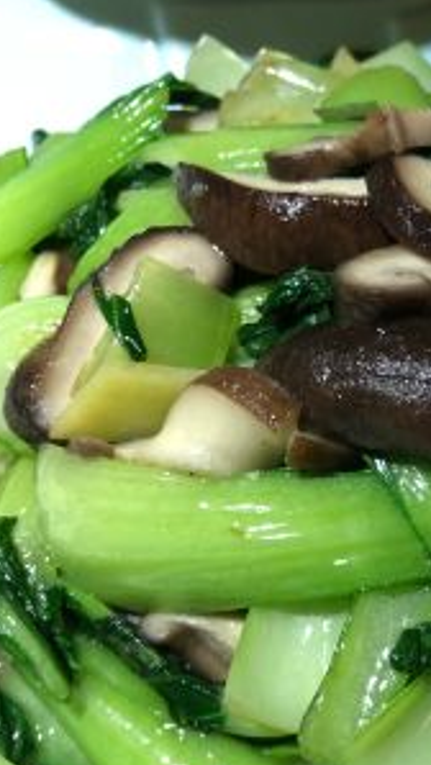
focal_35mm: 44
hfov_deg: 26.1
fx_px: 892
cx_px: 399
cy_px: 529
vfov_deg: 45.4
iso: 64
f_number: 1.8
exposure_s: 1/17
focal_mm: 4
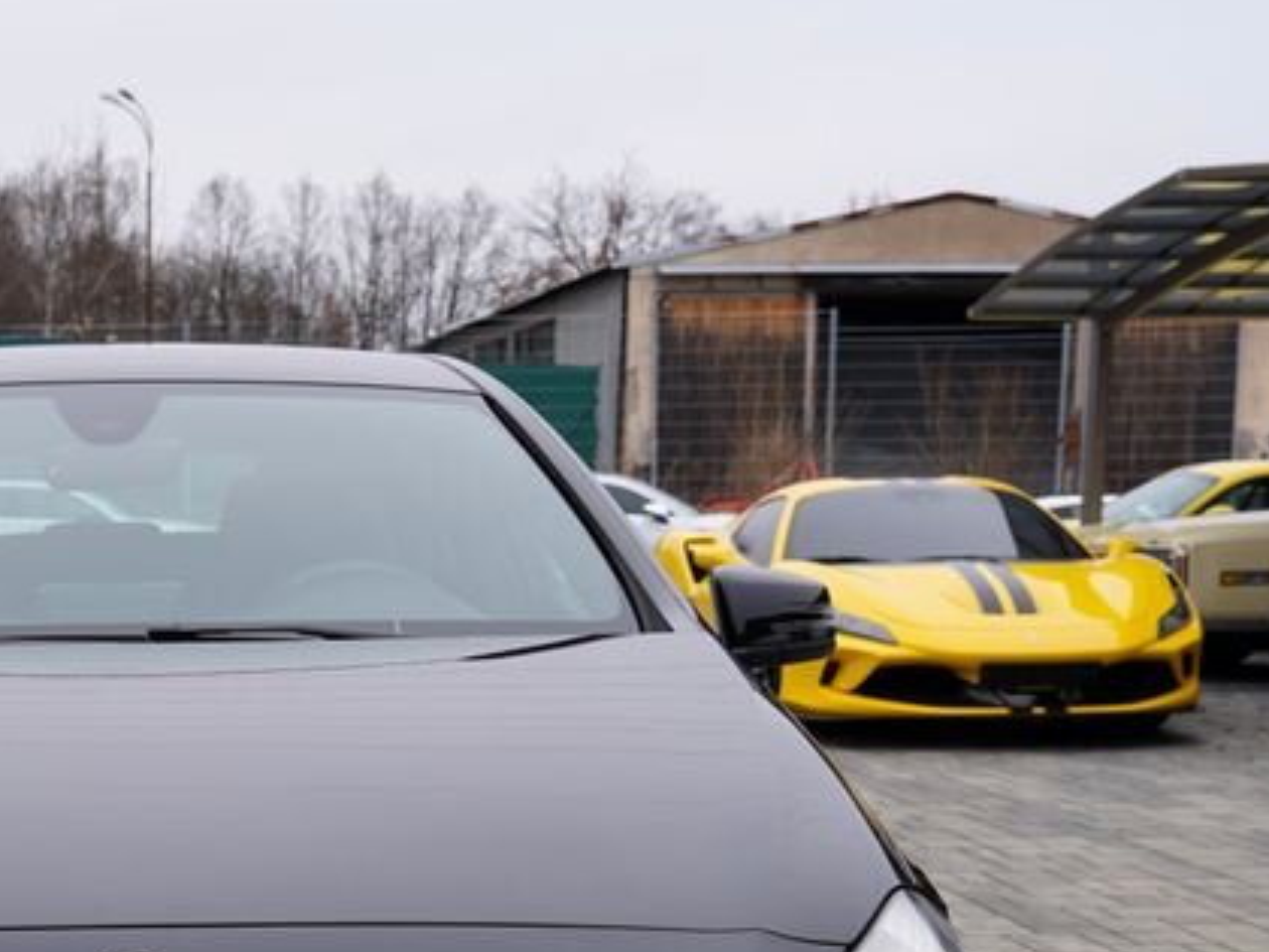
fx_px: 2493
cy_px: 1009
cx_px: 142
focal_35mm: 68
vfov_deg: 20.7
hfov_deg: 27.6
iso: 100
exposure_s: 1/80
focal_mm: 29
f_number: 4.5
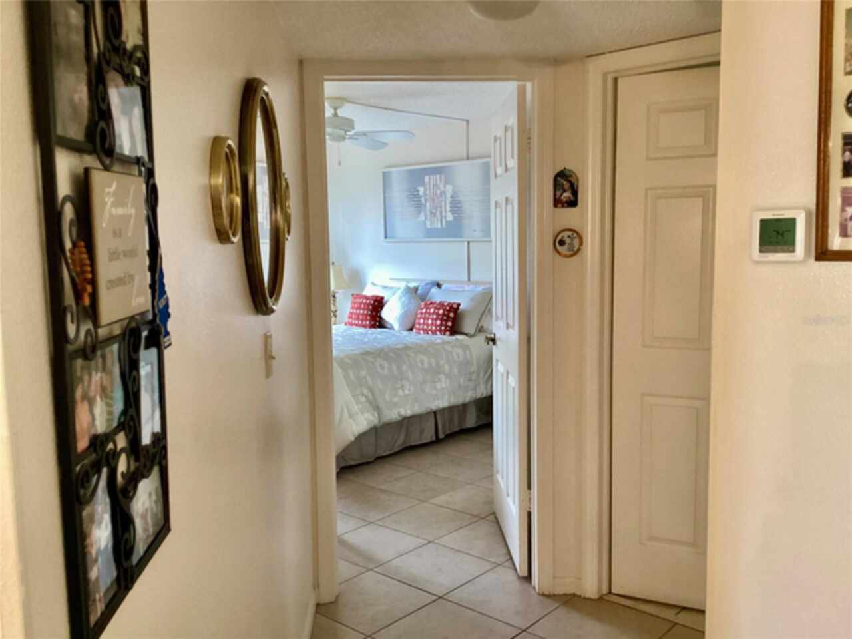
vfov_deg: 45.4
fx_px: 763
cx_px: 426
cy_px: 320
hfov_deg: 58.4
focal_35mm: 31
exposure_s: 1/40
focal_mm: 3.3
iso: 250
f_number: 2.4
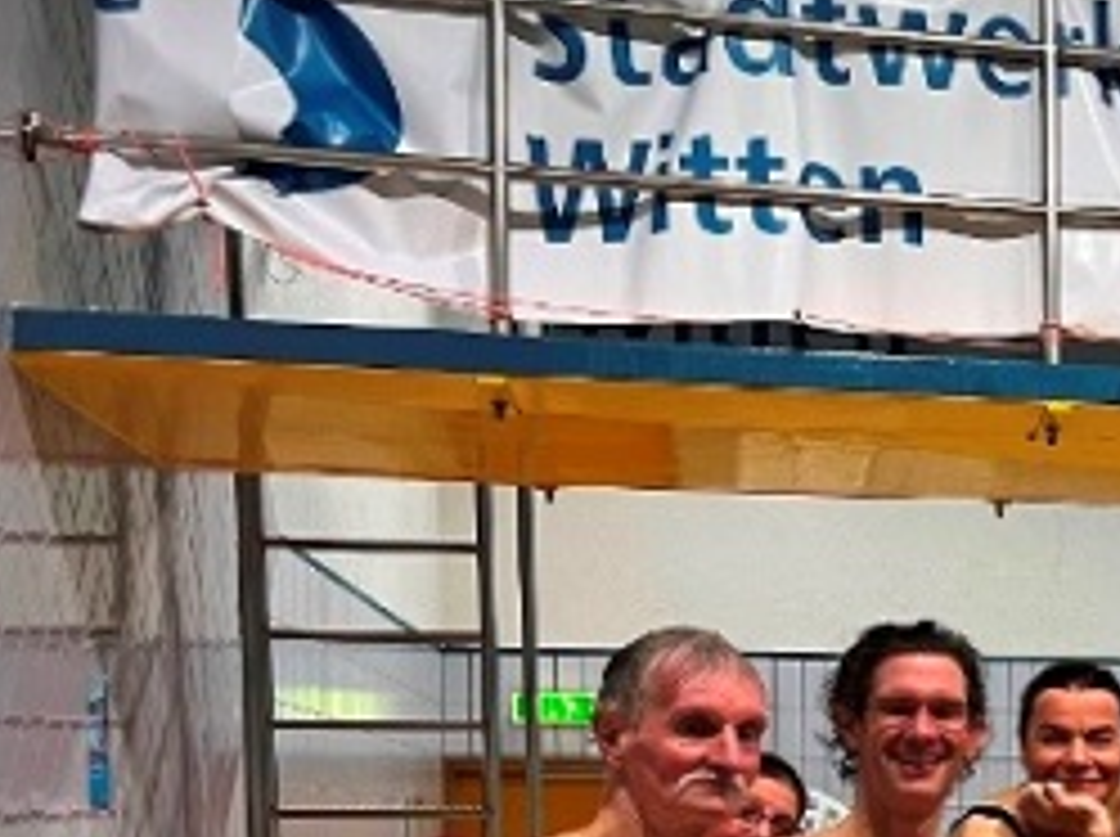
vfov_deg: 17.5
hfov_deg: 20.5
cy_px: 873
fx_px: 2649
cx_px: 1673
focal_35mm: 82
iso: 100
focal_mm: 5.1
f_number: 1.6
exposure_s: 1/50
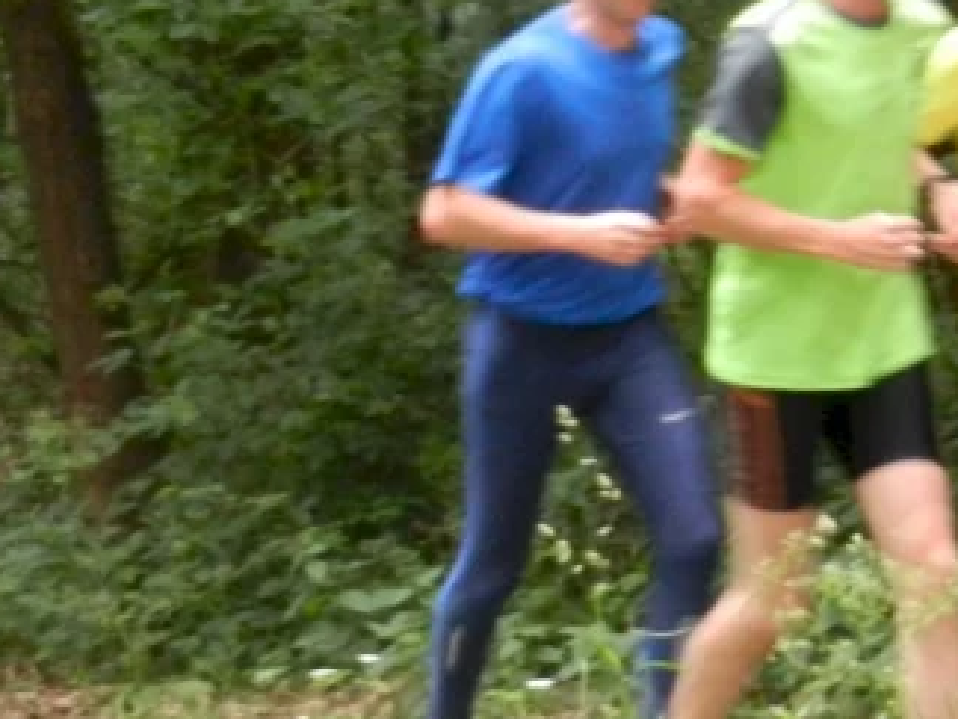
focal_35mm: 335
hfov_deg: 5.9
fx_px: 9271
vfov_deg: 4.4
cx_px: 1425
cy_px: 243
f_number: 5
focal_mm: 19.1
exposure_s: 1/40
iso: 800
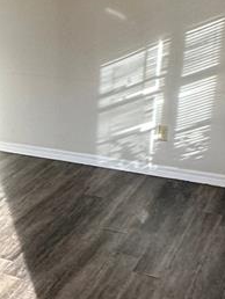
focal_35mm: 65
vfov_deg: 29.7
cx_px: -19
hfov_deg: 21.5
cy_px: 188
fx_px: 562
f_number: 2.2
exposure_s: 1/120
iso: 160
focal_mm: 2.22
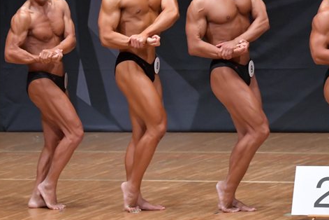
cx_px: 84
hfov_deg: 4.6
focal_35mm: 444
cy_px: 81
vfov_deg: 3.1
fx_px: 4057
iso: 6400
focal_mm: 180
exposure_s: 1/400
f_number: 5.6
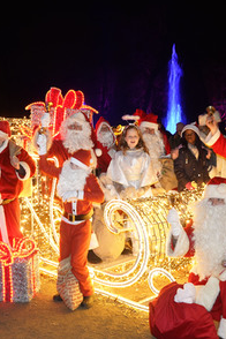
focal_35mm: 46
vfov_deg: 42.7
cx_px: 86
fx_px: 433
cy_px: 168
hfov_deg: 29.1
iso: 1600
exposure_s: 1/20
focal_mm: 30
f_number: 5.6
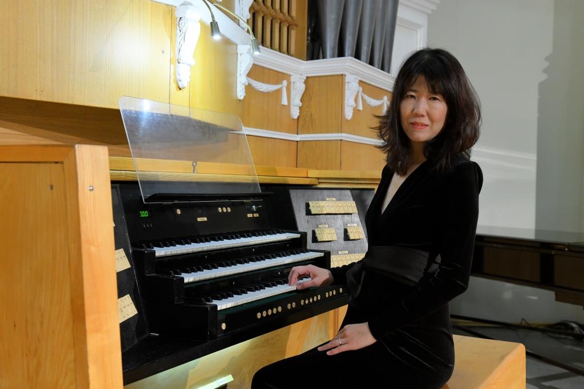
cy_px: 194
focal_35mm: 42
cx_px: 292
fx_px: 681
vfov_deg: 31.9
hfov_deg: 46.4
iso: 2500
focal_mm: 42
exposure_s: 1/80
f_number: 4.5
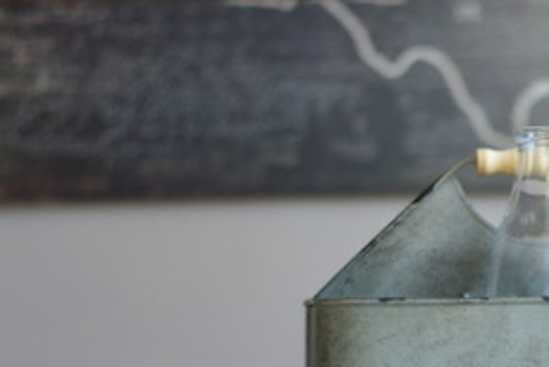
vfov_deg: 8.9
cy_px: 350
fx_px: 2350
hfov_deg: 13.2
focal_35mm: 154
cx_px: 528
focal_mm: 50
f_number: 1.8
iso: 220
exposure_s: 1/80
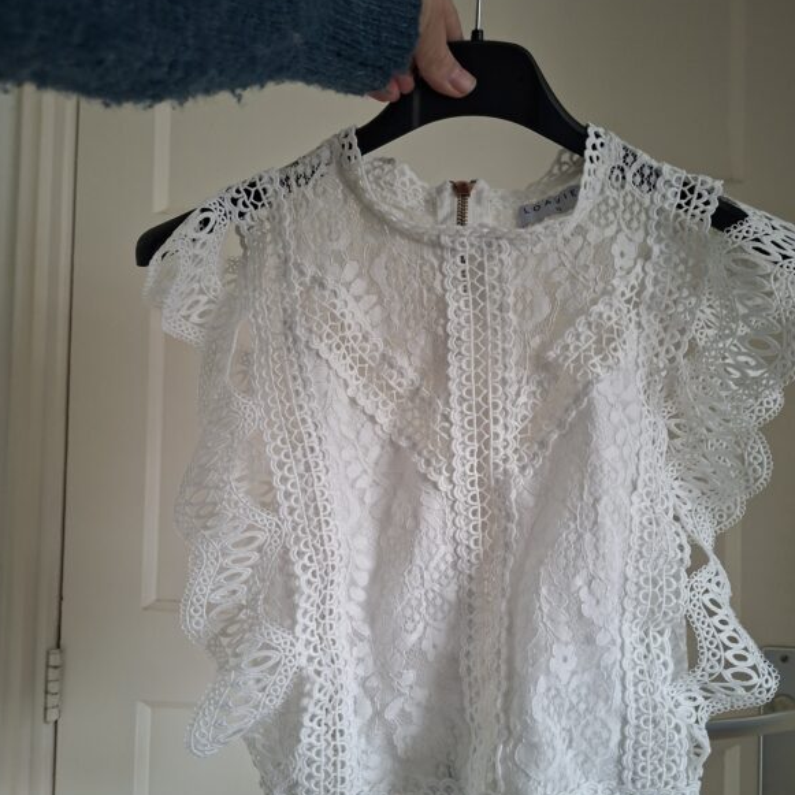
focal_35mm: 28
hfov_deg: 57.3
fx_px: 728
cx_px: 397
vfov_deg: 56.8
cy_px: 484
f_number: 1.8
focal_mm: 5.54
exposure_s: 1/33
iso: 400
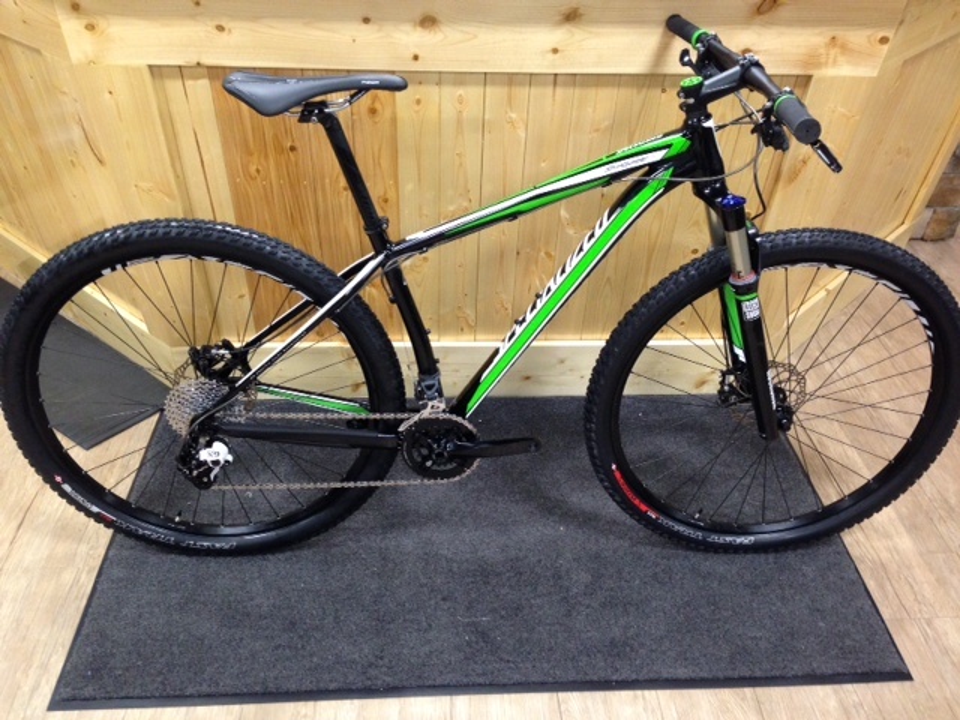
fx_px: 915
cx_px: 480
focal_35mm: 33
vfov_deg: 42.9
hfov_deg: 55.4
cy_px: 360
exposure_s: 1/20
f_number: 2.4
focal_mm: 4.12
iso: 250
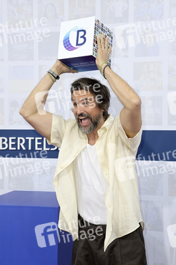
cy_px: 132
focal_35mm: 62
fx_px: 455
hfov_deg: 21.9
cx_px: 88
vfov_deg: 32.4
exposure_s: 1/125
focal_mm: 62
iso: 640
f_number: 7.1
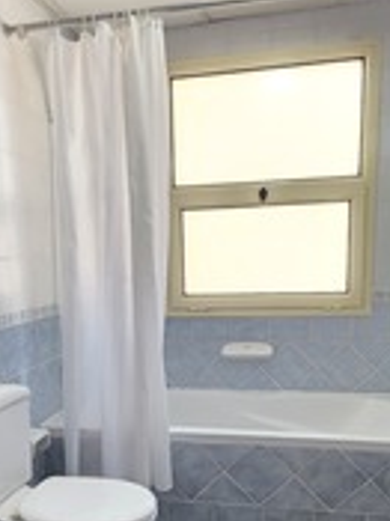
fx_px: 511
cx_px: 177
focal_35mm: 34
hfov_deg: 41.7
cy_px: 377
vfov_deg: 52.1
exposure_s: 1/100
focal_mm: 2.2
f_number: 1.9
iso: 160
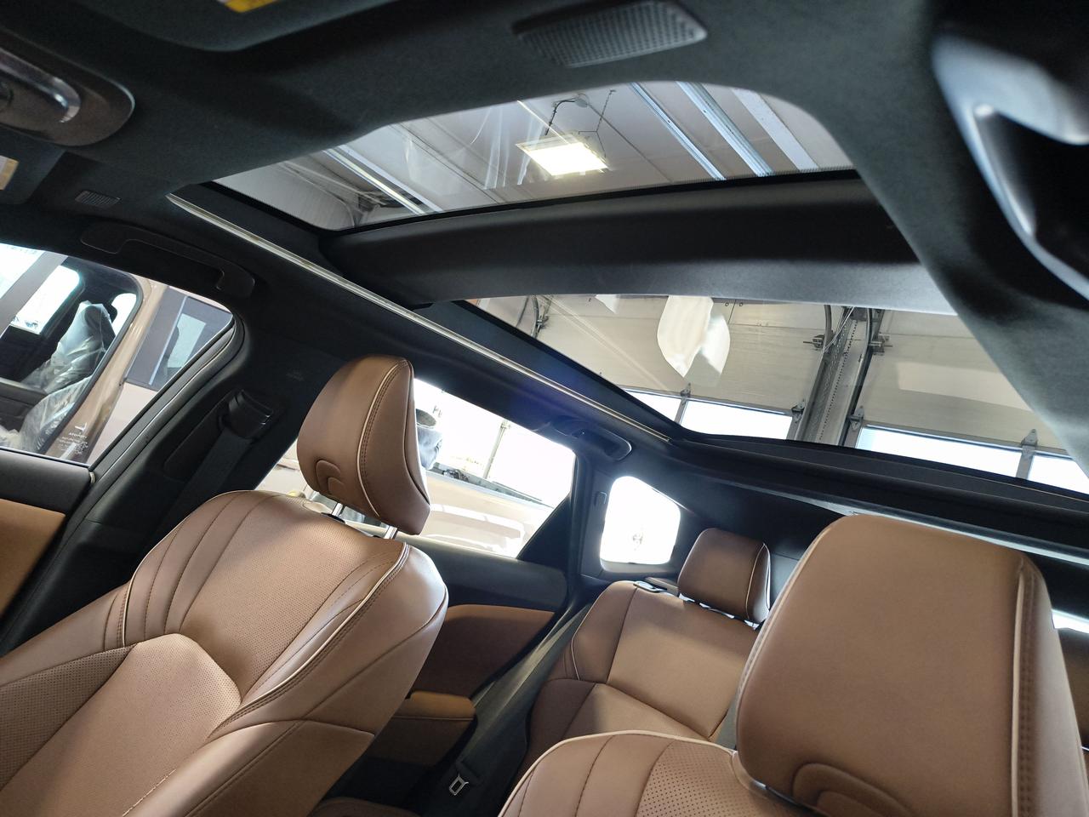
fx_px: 755
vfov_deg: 56.8
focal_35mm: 24
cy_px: 408
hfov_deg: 71.6
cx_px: 544
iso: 576
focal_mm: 5.56
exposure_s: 1/60
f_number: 1.8
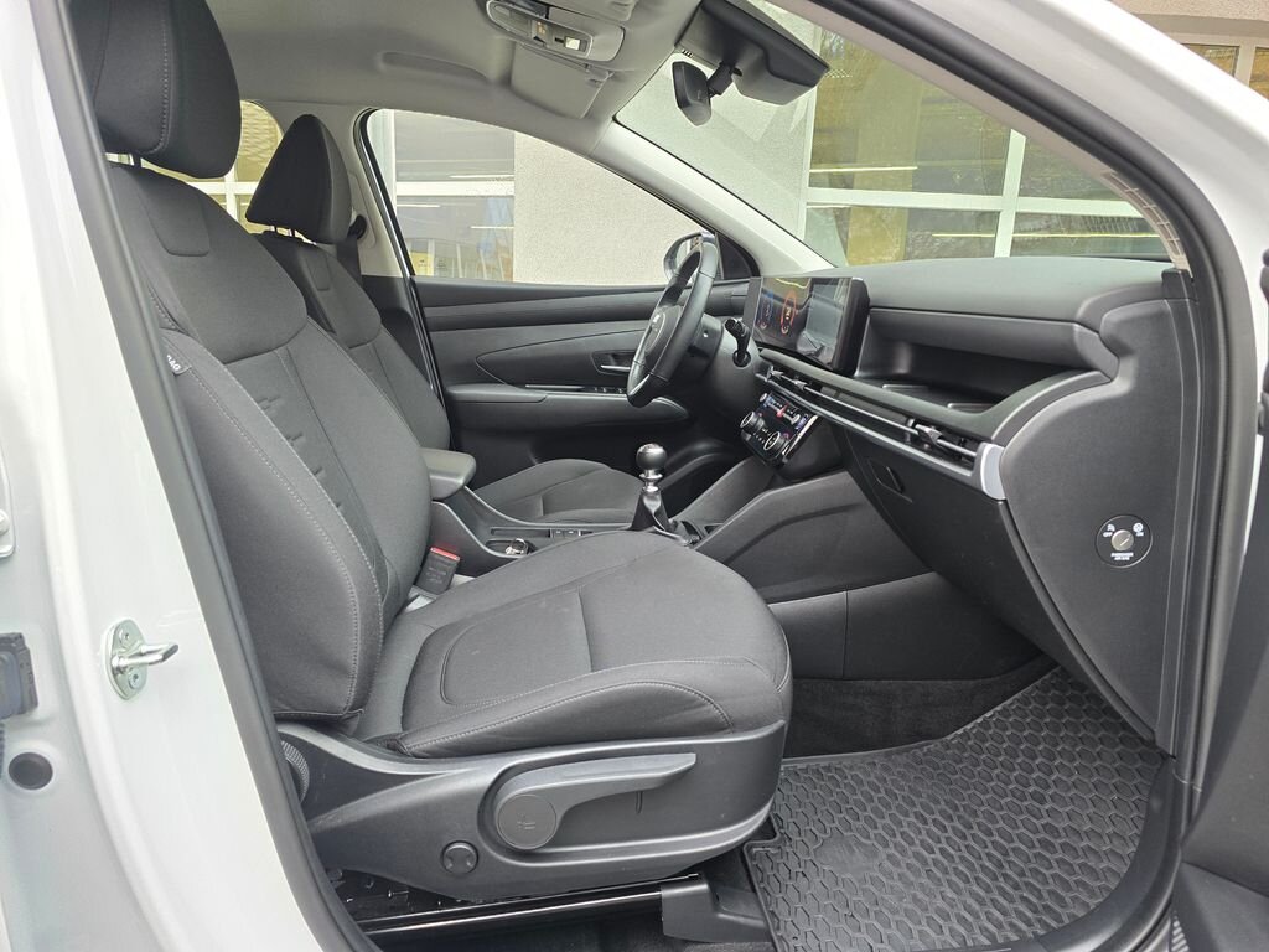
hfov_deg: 73.9
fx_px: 843
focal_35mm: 23
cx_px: 634
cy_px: 476
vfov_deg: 58.9
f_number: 1.7
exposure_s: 1/120
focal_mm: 6.3
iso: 250
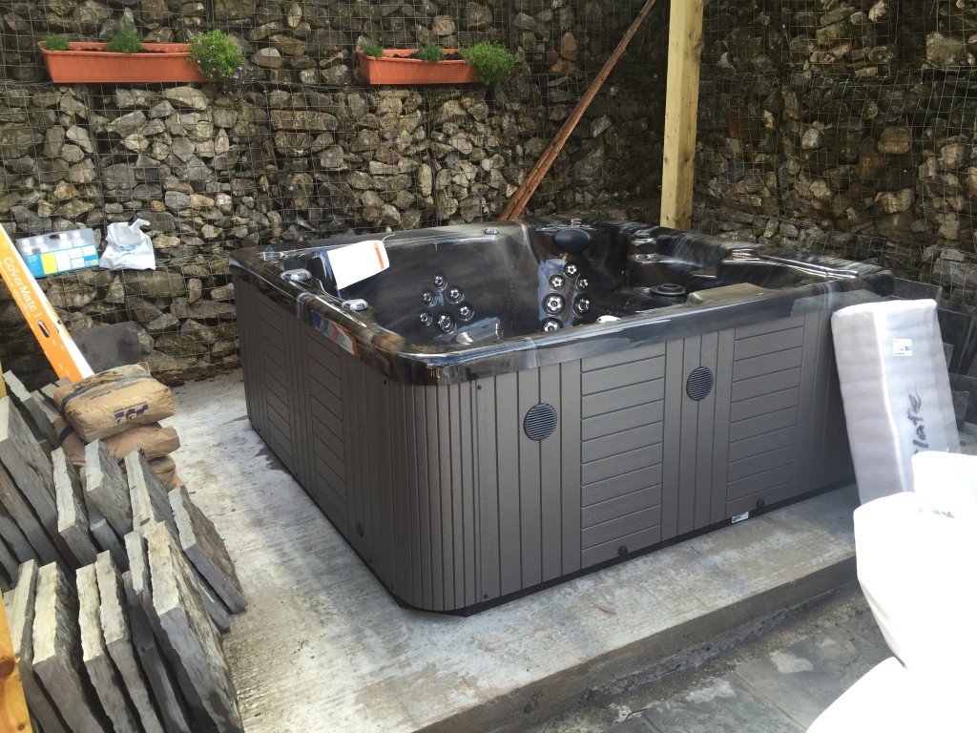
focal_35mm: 29
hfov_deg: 61.7
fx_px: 818
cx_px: 488
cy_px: 366
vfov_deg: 48.2
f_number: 2.2
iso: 32
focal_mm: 4.15
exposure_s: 1/120
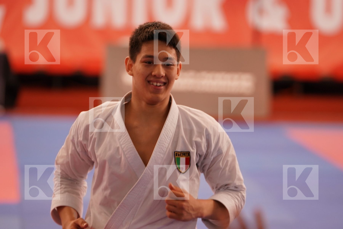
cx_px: 172
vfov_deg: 5.8
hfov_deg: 8.7
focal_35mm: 238
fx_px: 2267
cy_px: 114
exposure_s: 1/500
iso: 1000
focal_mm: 159
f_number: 2.8
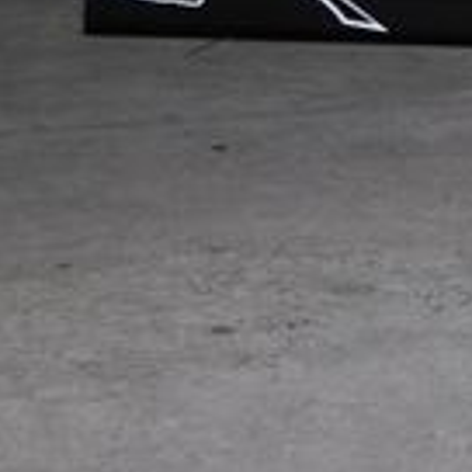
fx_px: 4057
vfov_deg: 6.6
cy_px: -54
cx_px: 1045
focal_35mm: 263
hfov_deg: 6.4
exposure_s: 1/60
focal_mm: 44
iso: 800
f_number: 4.5
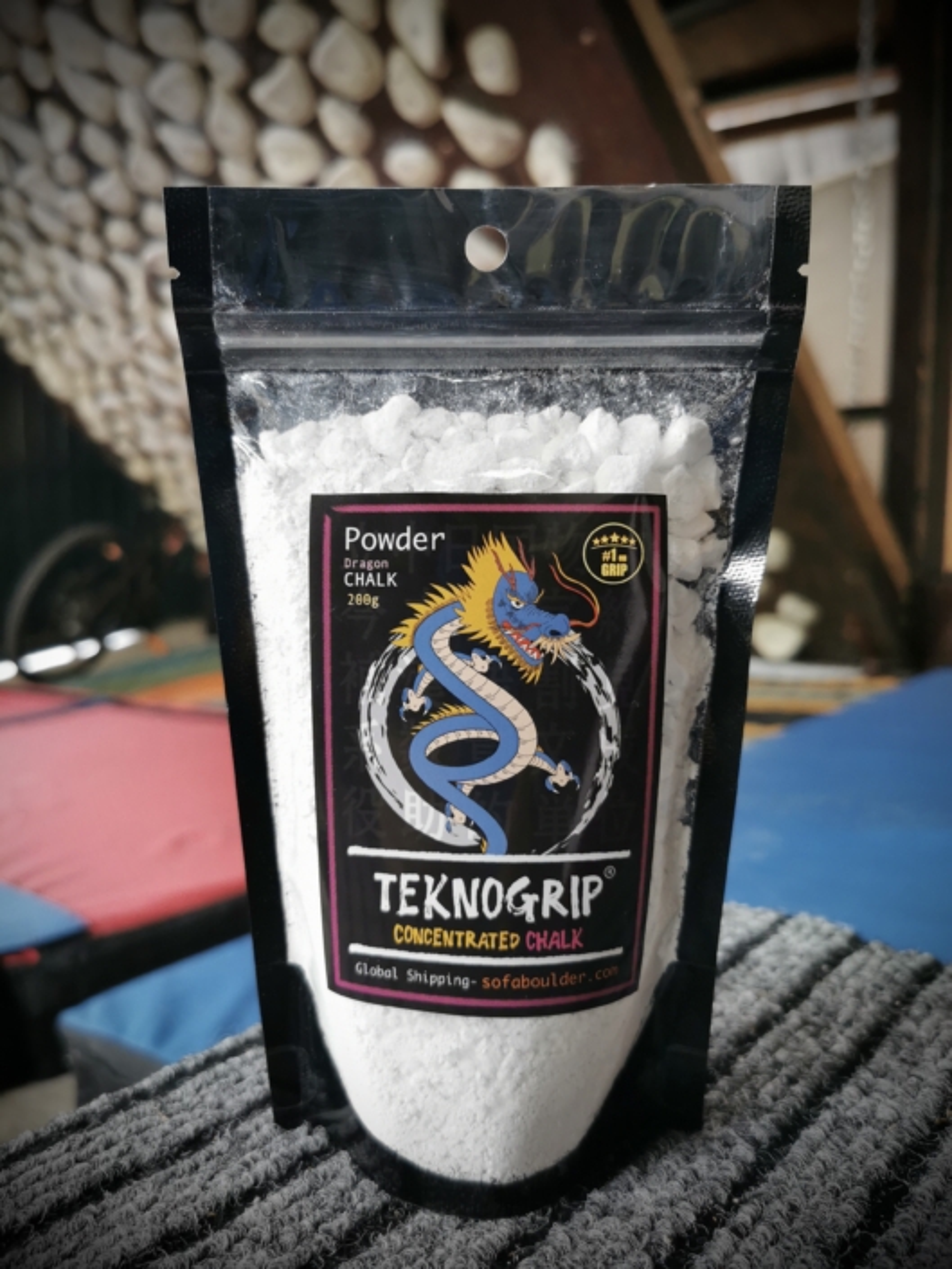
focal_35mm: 27
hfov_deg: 51.4
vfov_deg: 65.3
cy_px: 634
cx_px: 476
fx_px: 990
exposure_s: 1/50
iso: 125
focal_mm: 5.56
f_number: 1.6
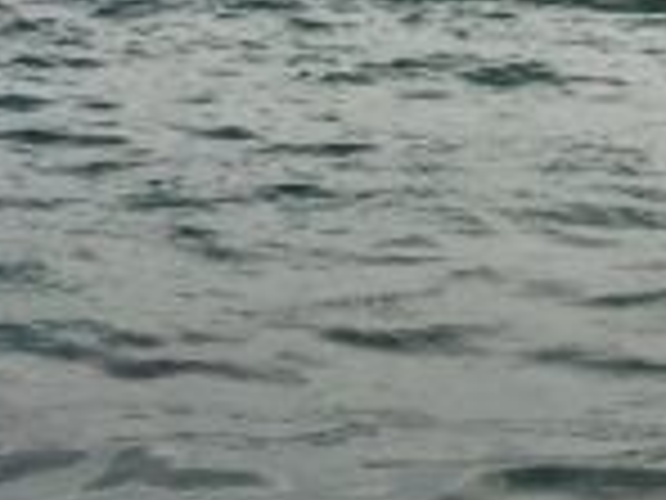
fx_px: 2886
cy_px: 90
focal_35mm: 150
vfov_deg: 9.9
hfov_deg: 13.0
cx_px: 680
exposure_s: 1/237
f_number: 2.2
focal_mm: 4.15
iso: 32
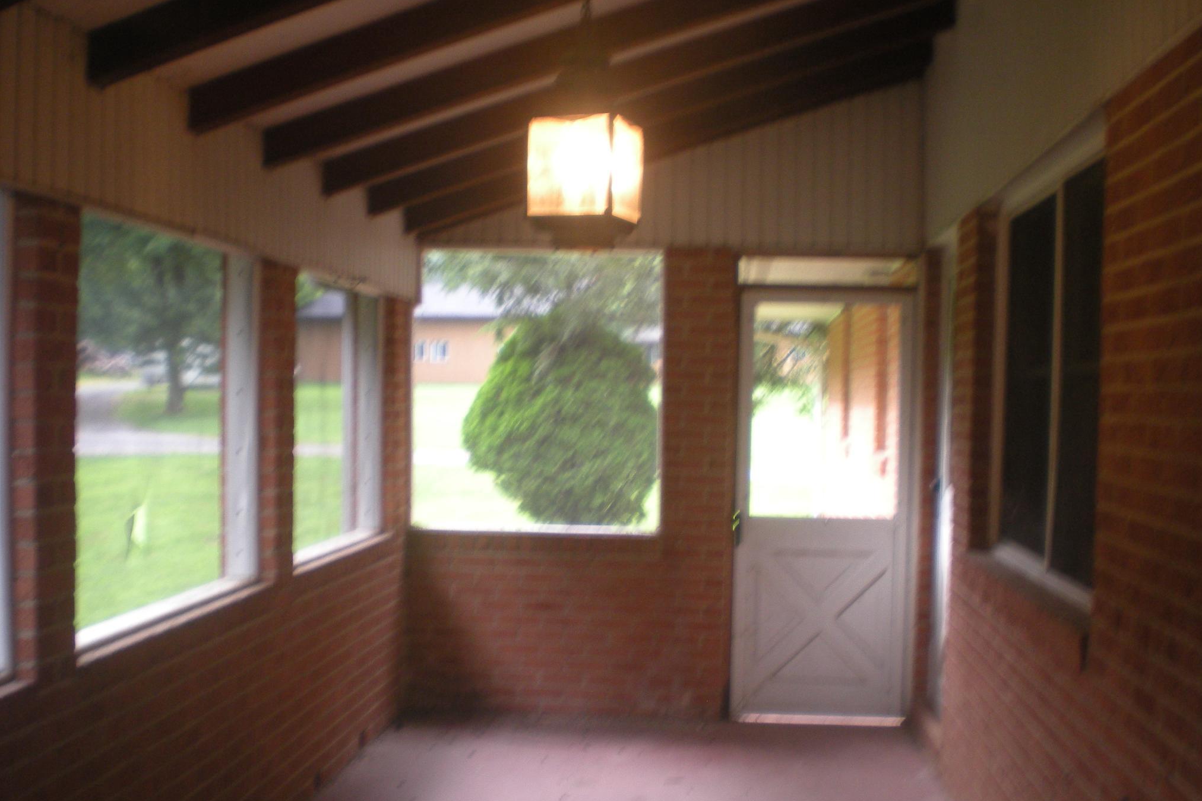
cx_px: 608
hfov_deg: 48.5
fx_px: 1335
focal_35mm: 40
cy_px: 436
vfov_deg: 33.4
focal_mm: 6.3
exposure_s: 1/45.7
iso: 113
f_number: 3.1
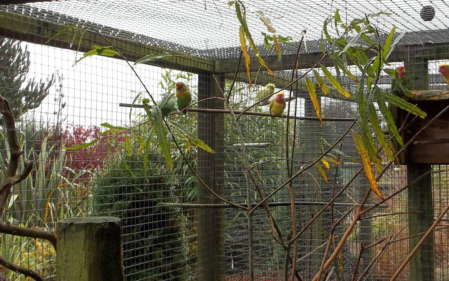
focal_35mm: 52
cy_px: 123
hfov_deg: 38.3
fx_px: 636
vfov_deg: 24.9
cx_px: 311
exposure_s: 1/200
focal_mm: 5.9
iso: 80
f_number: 3.3
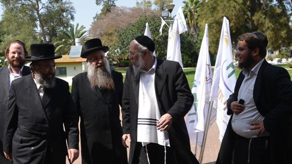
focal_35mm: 46
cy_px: 113
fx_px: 356
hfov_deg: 44.3
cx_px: 115
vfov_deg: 25.8
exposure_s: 1/2000
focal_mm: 24
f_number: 5.6
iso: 640
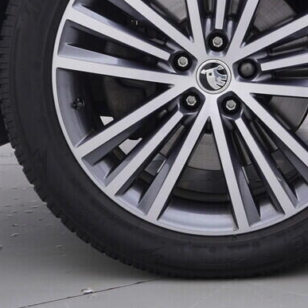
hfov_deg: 21.2
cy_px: 65
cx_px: 232
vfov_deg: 21.2
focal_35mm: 81
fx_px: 815
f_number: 4
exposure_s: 1/60
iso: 125
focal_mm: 24
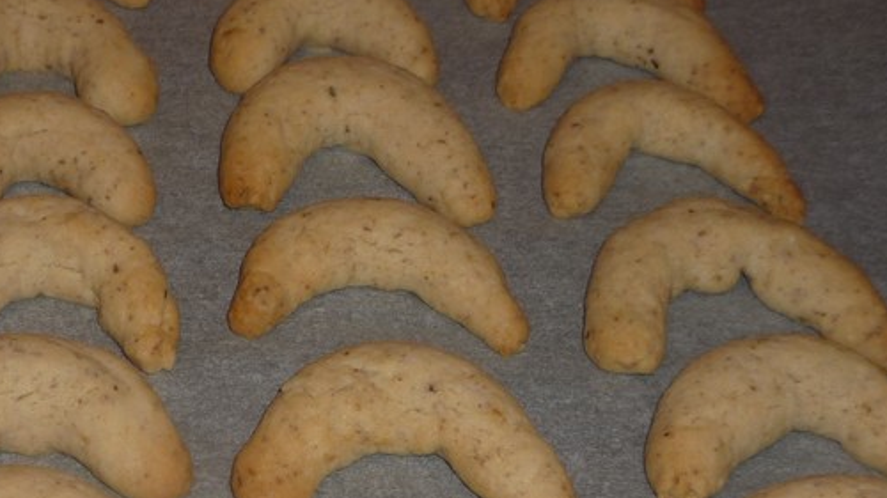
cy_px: 475
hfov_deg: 27.7
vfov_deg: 15.8
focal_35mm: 75
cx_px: 190
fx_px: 1764
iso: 100
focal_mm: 5.3
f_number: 4
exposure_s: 1/30
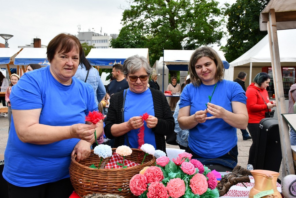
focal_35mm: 36
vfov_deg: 36.9
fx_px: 296
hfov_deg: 53.1
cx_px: 148
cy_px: 99
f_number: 6.3
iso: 200
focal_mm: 24
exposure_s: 1/250
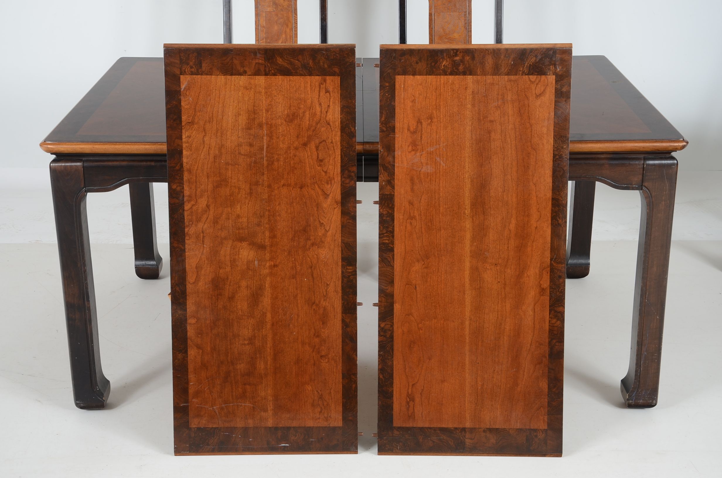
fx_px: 1141
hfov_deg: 35.1
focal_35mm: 57
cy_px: 239
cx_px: 361
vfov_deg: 23.7
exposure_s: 1/60
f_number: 7.1
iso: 160
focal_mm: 38
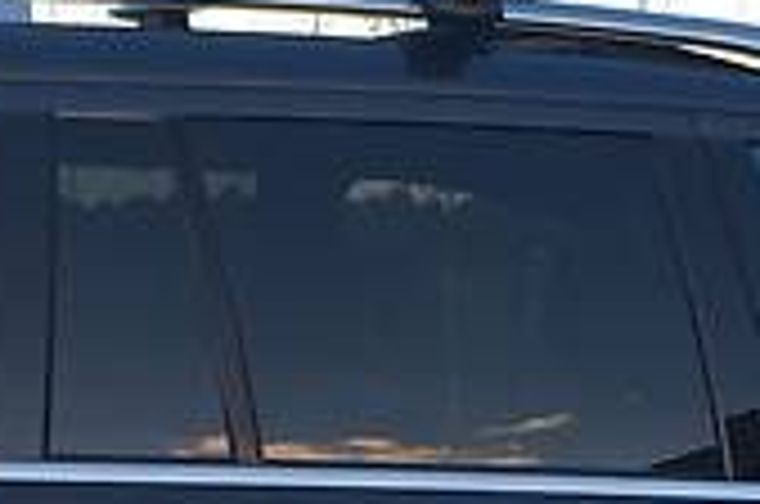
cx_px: 364
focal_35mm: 143
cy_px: 716
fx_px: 3013
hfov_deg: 14.4
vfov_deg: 9.3
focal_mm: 4.2
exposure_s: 1/273
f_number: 2.2
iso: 25
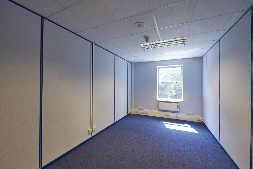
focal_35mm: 15
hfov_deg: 100.4
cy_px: 84
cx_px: 126
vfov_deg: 77.4
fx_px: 105
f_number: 5.6
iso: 800
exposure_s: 1/50
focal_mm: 15
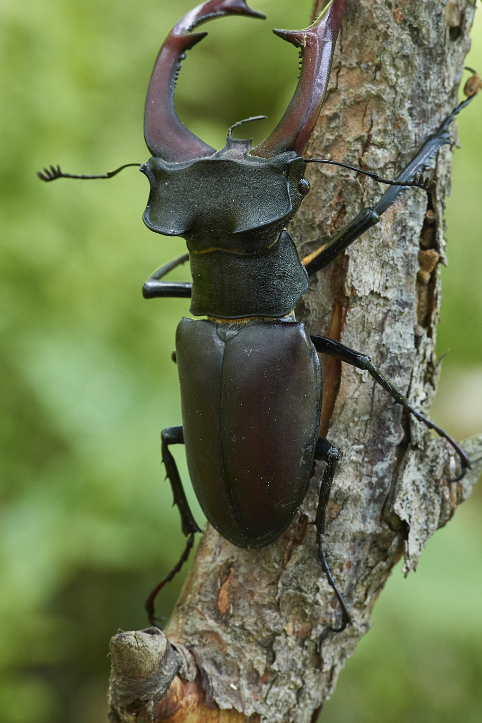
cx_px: 271
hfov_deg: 9.8
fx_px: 2812
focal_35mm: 140
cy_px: 252
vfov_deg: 14.6
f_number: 5.6
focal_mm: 39.42
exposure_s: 1/100
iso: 500
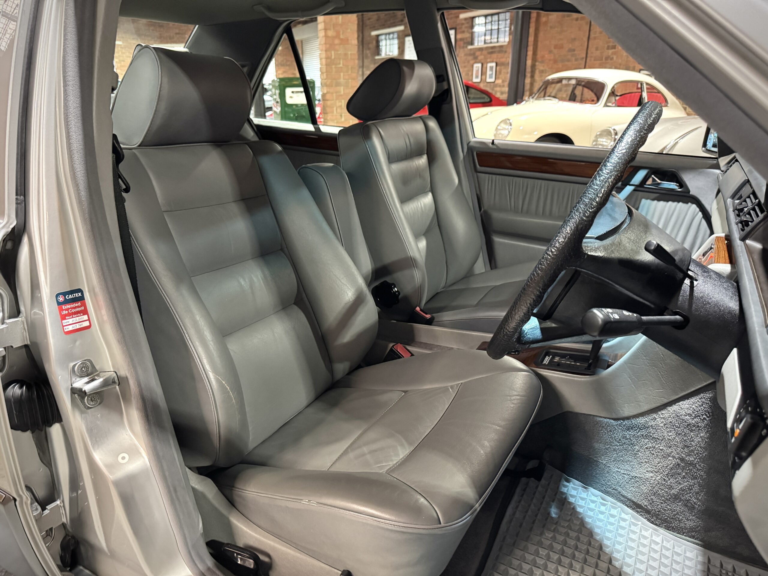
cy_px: 288
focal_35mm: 24
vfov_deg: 56.8
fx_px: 532
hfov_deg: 71.6
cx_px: 384
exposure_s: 1/33
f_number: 1.78
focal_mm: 6.76
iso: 800
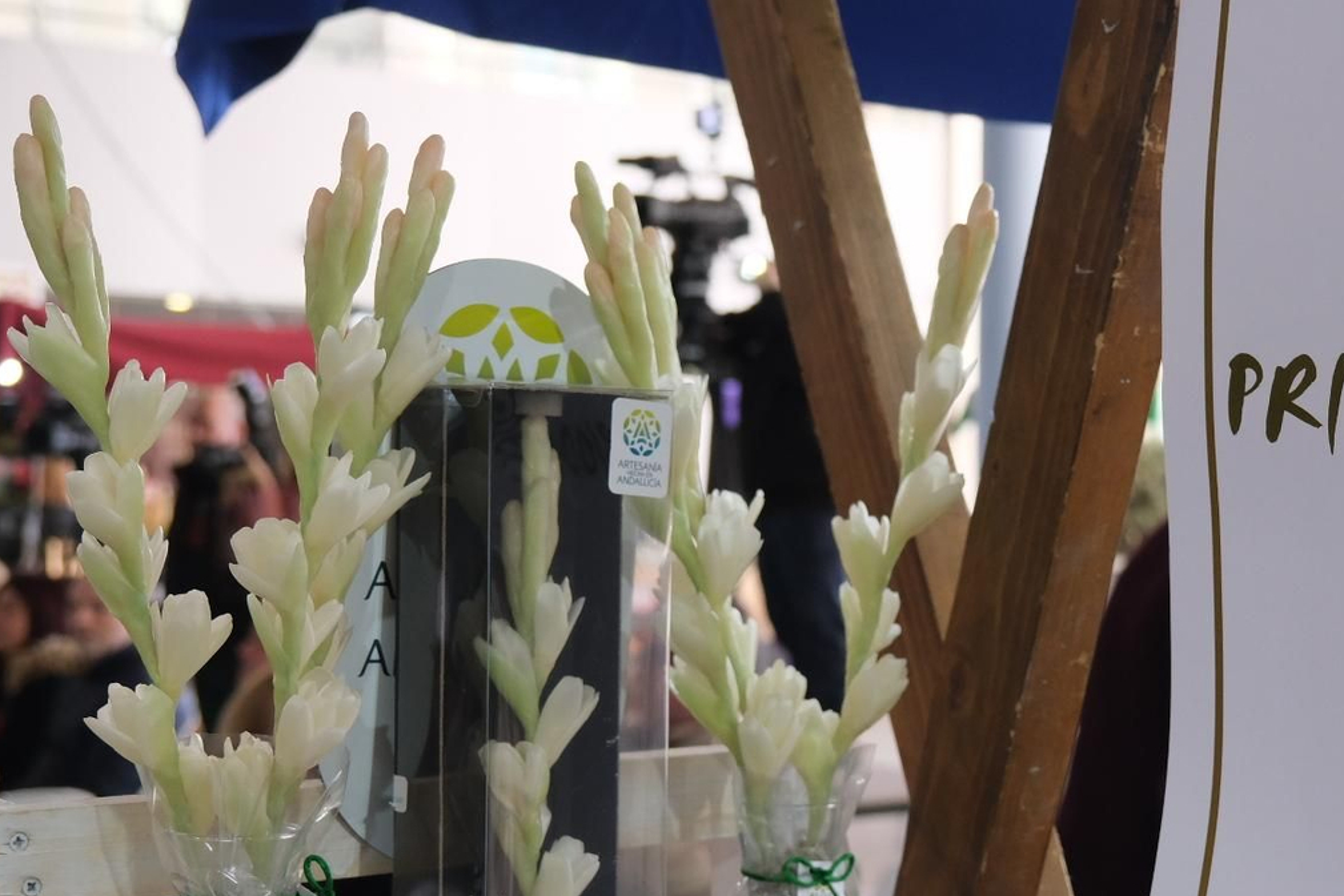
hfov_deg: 30.7
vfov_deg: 20.7
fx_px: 2427
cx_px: 919
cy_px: 689
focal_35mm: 65
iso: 1250
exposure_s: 1/180
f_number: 4
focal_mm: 27.5
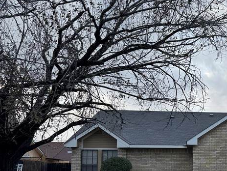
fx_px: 348
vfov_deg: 26.8
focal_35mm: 53
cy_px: 145
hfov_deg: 32.9
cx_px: 232
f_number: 1.78
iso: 80
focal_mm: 6.76
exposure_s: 1/658
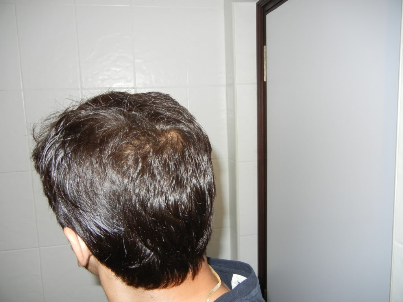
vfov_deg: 46.8
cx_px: 202
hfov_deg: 60.0
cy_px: 151
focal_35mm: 30
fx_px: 349
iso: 200
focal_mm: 5.4
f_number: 3.5
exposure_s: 1/30
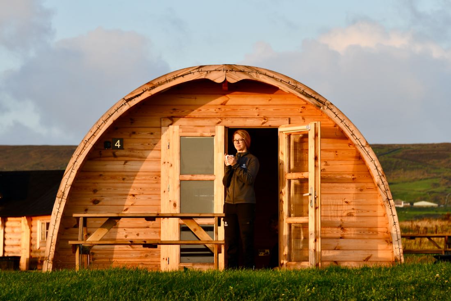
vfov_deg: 8.7
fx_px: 1967
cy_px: 150
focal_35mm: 157
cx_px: 226
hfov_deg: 13.1
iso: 200
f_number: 5.6
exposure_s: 1/250
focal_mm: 105
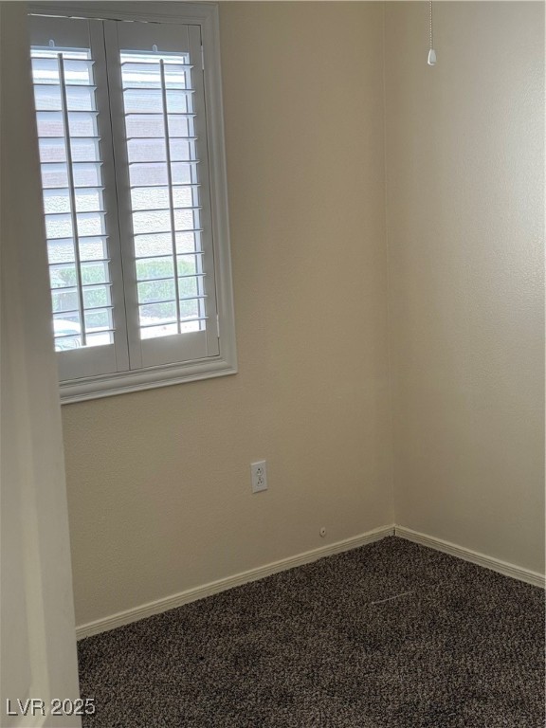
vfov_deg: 39.7
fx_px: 1009
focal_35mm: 48
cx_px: 273
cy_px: 364
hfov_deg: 30.3
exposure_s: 1/60
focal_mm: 6.76
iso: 200
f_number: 1.78
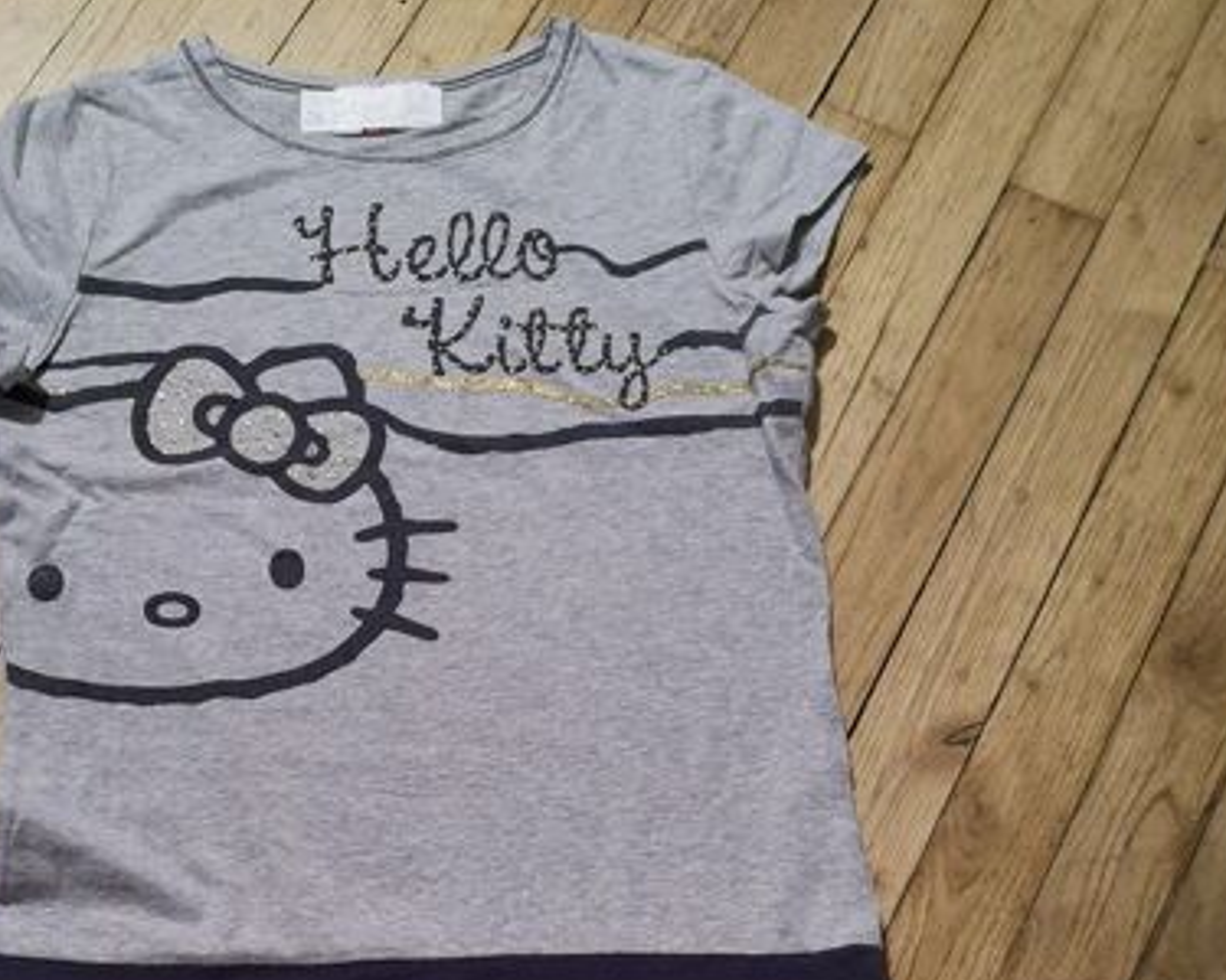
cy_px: 872
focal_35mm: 45
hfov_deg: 41.0
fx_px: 1633
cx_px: 490
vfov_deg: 31.9
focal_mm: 3.95
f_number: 1.8
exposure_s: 1/20
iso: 500
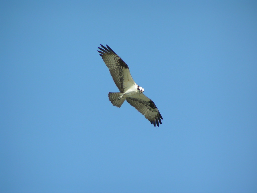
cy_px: 96
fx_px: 2821
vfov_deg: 3.9
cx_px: 128
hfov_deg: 5.2
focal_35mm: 380
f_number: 3.5
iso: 50
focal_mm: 58
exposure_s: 1/800
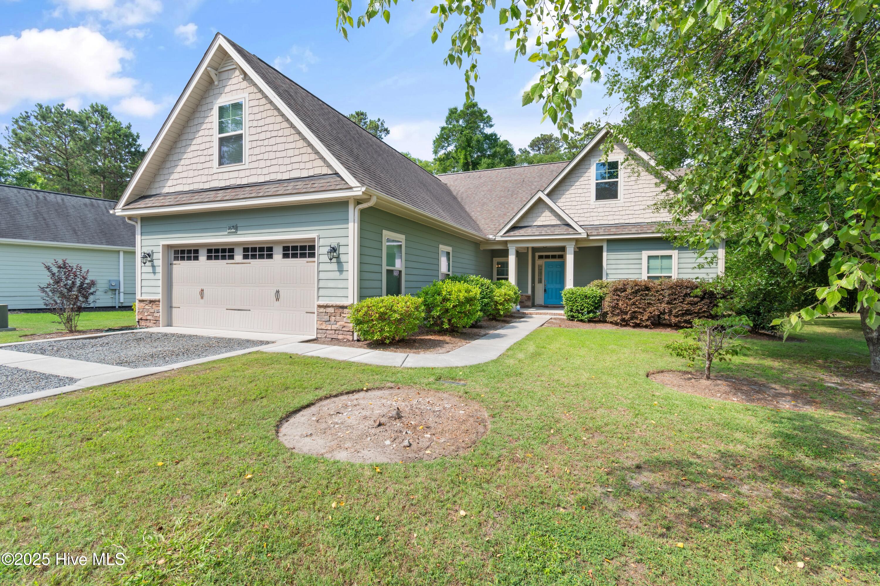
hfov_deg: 100.4
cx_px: 440
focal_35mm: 15
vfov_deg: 77.3
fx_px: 367
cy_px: 293
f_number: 5.6
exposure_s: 1/125
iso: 100
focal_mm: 10
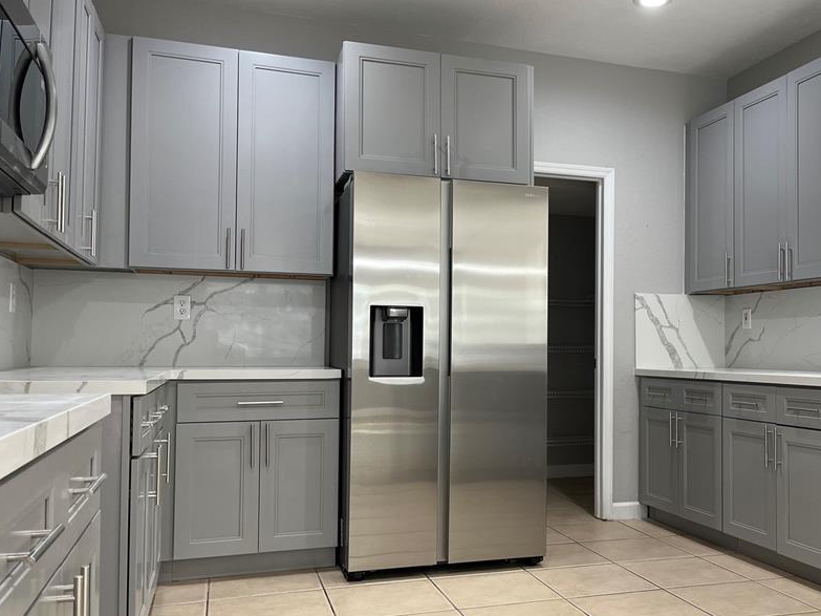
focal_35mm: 34
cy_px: 320
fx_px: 806
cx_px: 525
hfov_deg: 53.2
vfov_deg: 41.8
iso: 100
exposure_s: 1/60
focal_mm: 5.1
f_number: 1.6
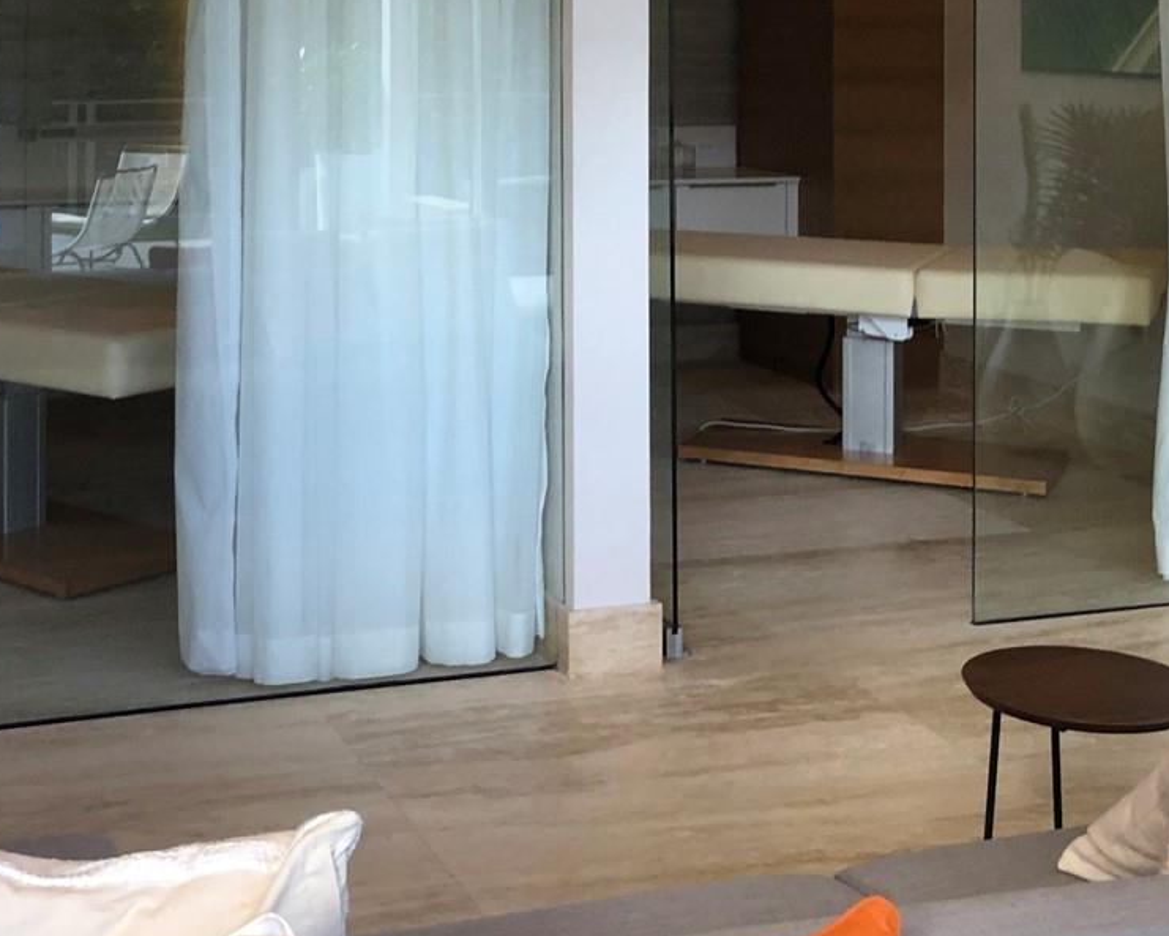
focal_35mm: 59
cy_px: 54
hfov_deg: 31.8
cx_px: 431
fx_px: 2042
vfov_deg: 24.9
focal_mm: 4
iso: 40
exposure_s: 1/30
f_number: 1.8
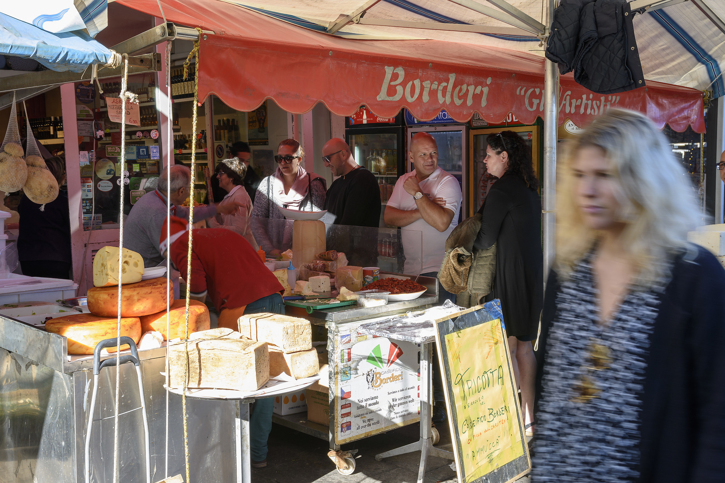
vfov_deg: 31.9
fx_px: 846
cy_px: 242
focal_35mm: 42
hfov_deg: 46.4
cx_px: 362
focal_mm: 28
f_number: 7.1
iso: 100
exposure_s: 1/30
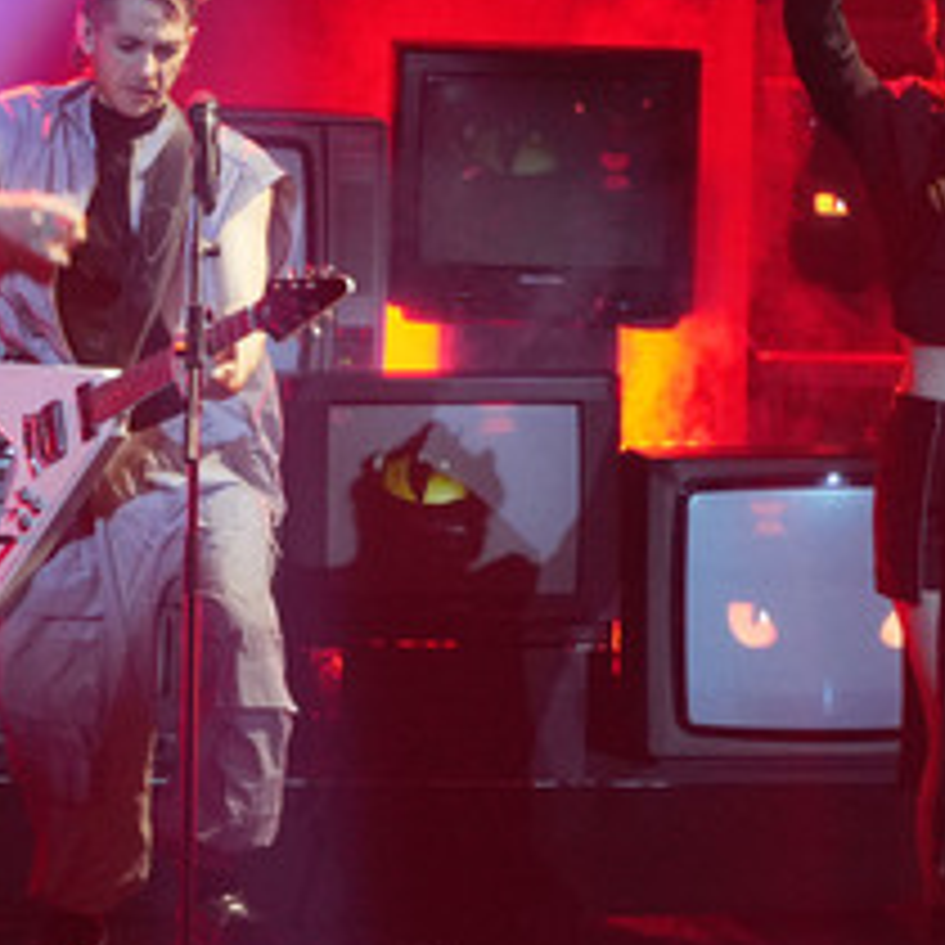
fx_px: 16925
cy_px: 392
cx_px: 434
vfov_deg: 3.2
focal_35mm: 548
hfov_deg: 3.2
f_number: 5.6
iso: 2500
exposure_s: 1/160
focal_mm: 200
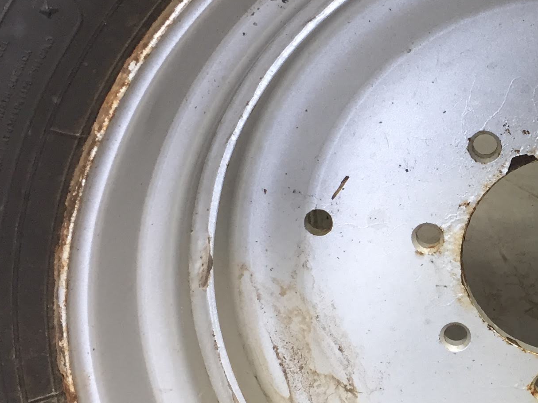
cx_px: 549
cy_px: 275
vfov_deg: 18.8
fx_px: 1212
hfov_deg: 23.8
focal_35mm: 78
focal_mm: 4.15
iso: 40
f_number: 2.2
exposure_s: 1/40
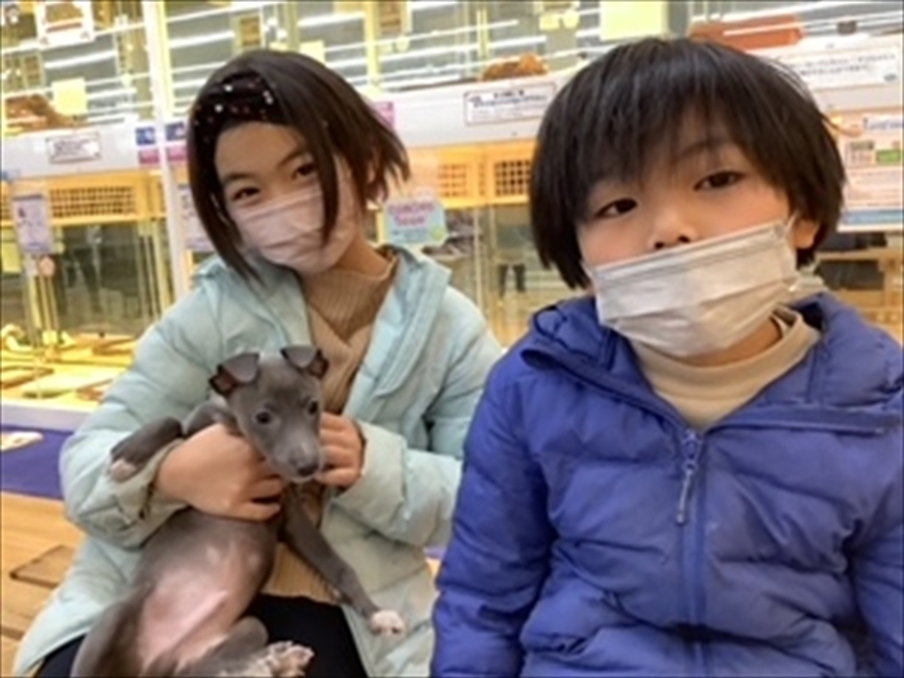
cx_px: 452
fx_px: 810
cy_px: 339
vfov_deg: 45.4
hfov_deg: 58.4
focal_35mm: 31
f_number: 2.4
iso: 250
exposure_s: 1/60
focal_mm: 3.3
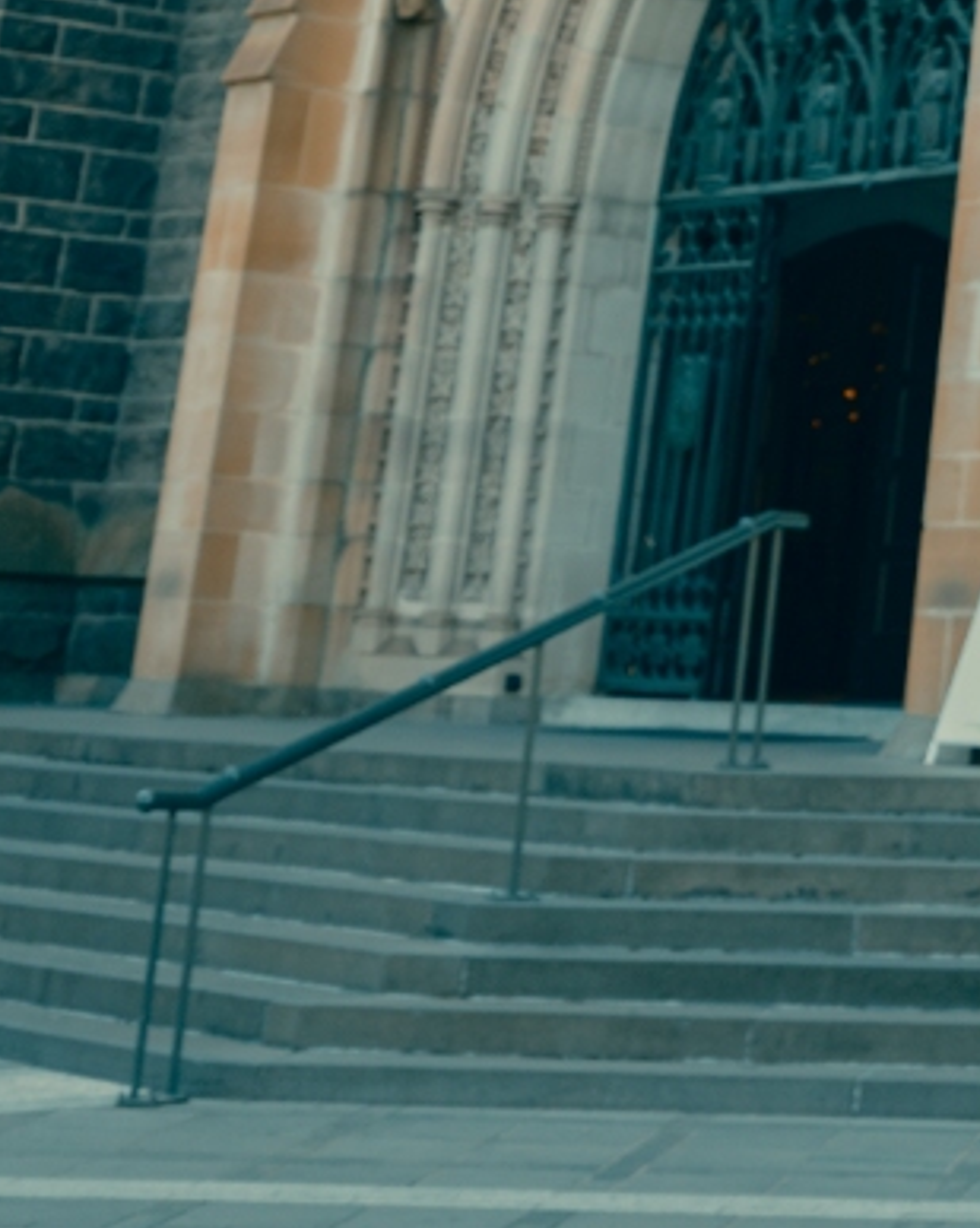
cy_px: -765
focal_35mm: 106
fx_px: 3848
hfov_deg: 13.2
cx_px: 1721
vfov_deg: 16.1
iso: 400
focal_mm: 35
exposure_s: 1/200
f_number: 4
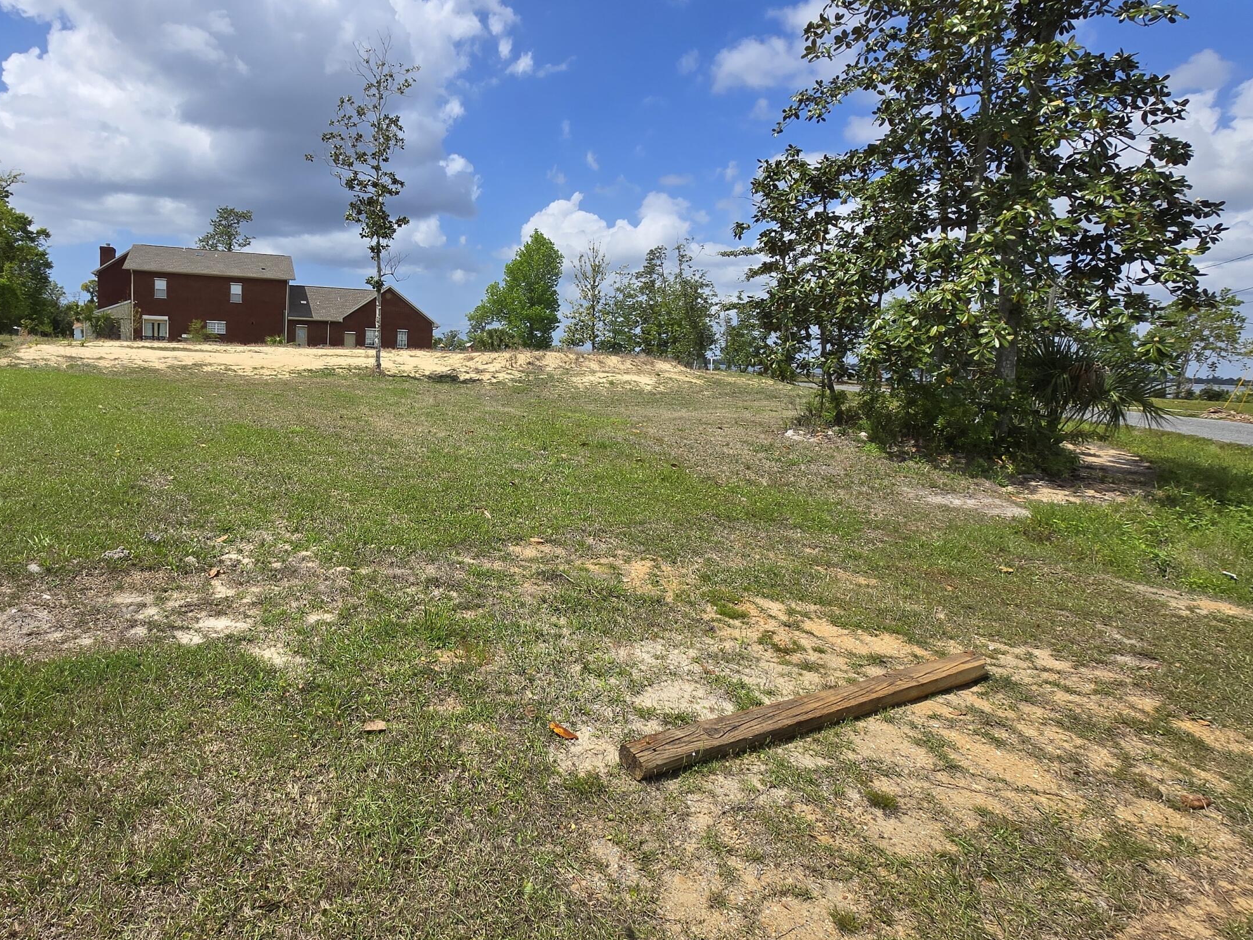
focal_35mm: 18
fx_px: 652
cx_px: 438
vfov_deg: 71.4
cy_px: 419
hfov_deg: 85.3
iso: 25
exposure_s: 1/1854
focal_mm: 1.7
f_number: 2.2
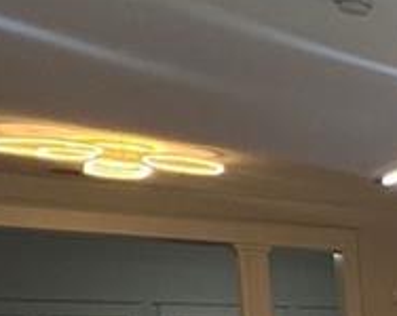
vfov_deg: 16.8
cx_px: 938
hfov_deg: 15.0
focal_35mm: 81
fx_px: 951
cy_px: 497
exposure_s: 1/120
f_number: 1.8
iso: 80
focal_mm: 1.57
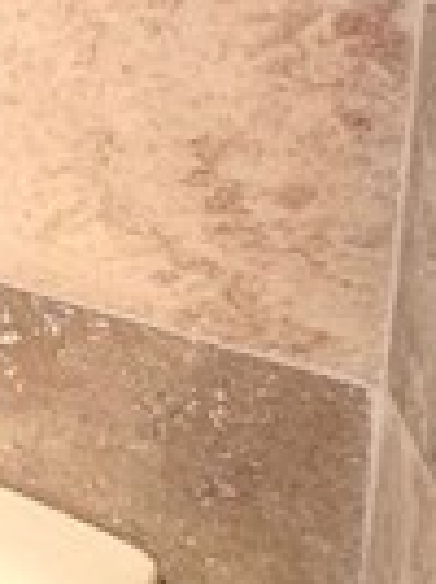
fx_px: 1129
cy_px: -74
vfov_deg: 26.5
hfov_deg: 15.3
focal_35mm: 67
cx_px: -536
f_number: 2.2
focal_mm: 2.22
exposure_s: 1/120
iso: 160
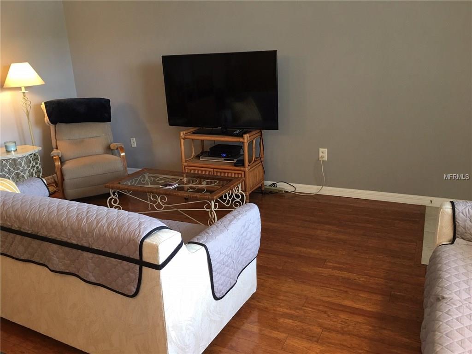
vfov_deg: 48.2
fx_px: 395
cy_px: 177
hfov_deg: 61.7
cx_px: 236
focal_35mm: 29
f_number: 2.2
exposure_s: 1/15
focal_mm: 4.15
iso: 40
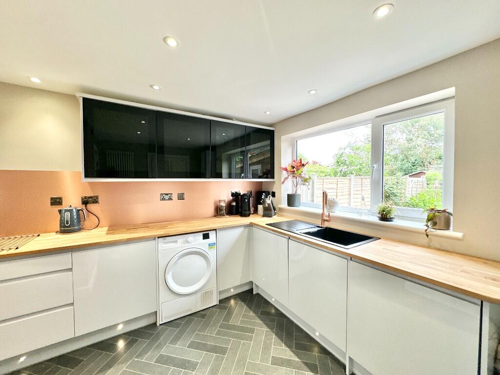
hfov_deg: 102.1
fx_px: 202
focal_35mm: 14
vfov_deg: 85.7
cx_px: 250
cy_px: 188
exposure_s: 1/100
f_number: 2.2
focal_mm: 2.22
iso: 160
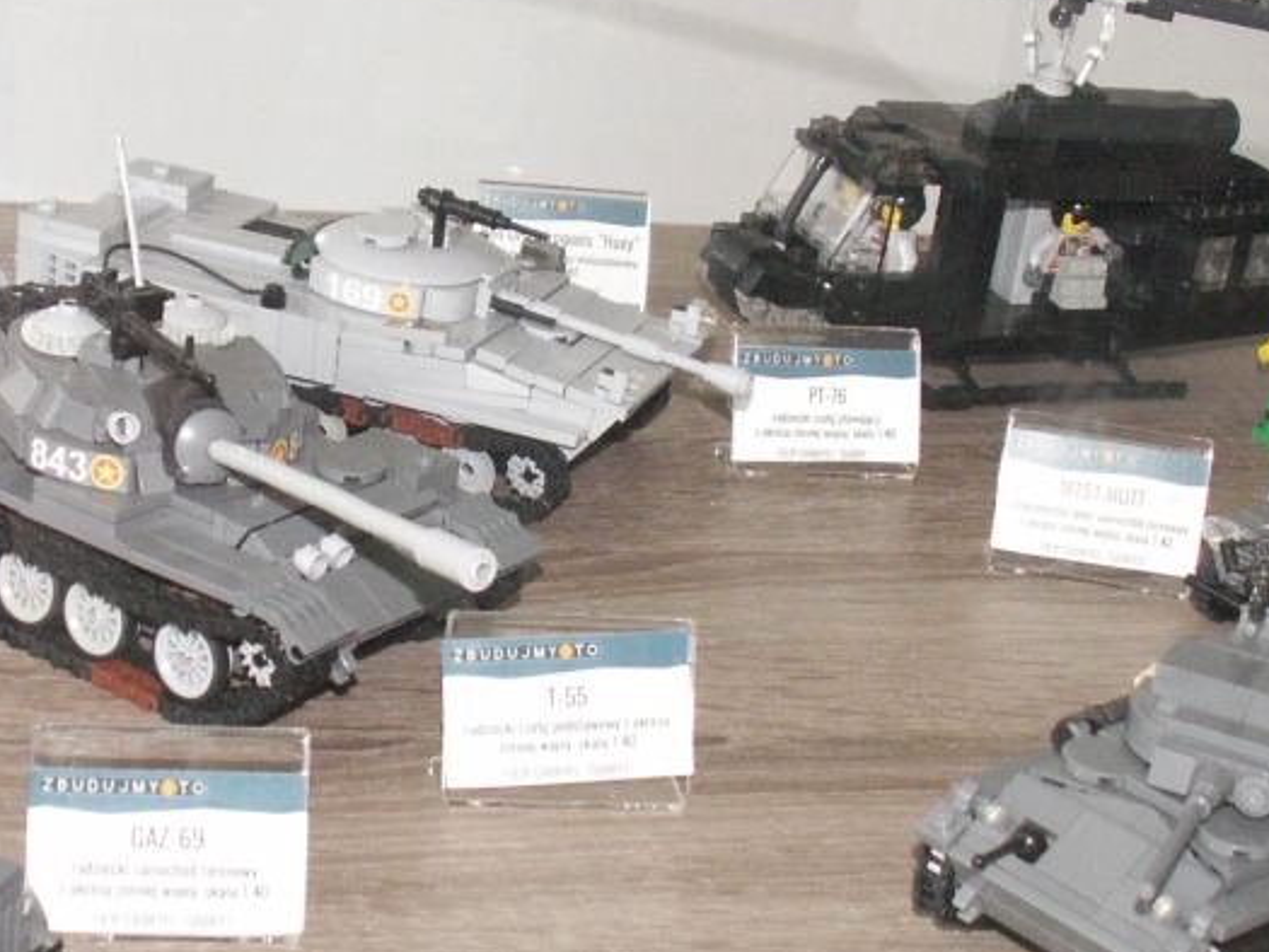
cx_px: 421
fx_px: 2933
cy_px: 471
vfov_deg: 18.4
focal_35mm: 80
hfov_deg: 24.3
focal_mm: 5.86
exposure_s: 1/125
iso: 160
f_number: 2.8
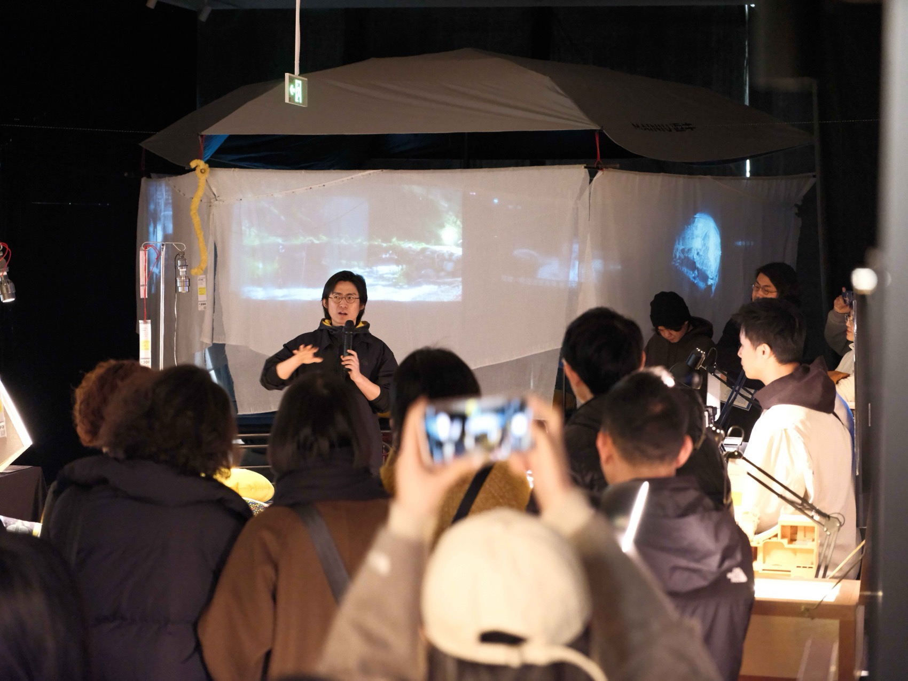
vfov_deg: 18.7
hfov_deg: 24.7
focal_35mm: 79
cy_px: 340
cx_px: 454
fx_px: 2072
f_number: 5.6
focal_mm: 100
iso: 25600
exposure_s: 1/30
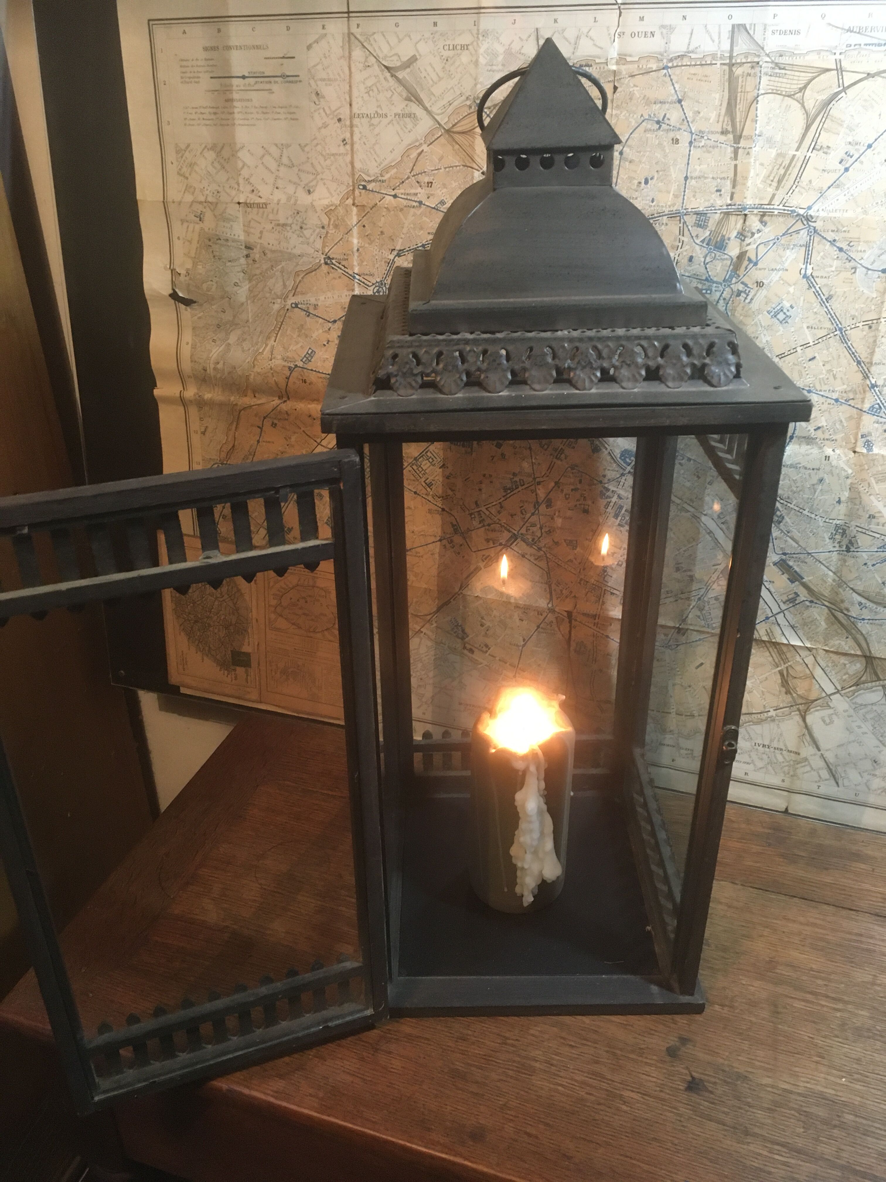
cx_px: 443
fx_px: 990
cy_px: 591
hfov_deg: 48.2
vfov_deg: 61.7
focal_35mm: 29
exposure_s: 1/20
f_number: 2.2
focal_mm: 4.15
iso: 200
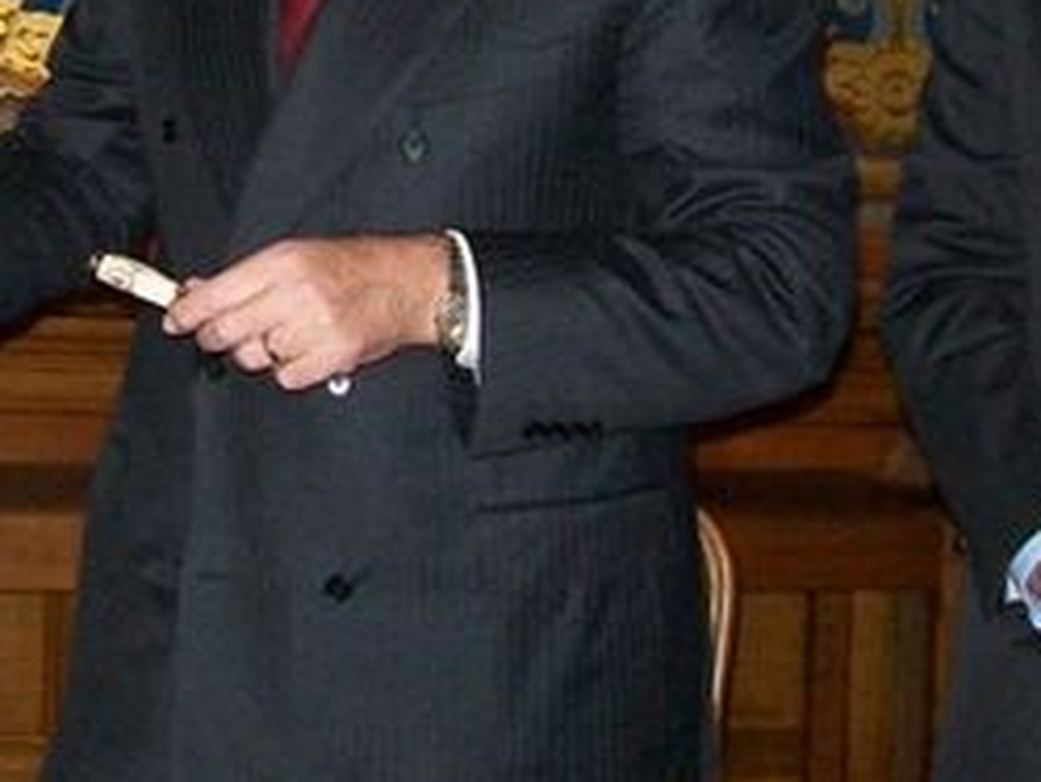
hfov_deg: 18.0
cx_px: 27
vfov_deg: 13.6
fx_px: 3219
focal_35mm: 107
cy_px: -86
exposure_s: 1/125
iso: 200
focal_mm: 6.1
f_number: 2.7
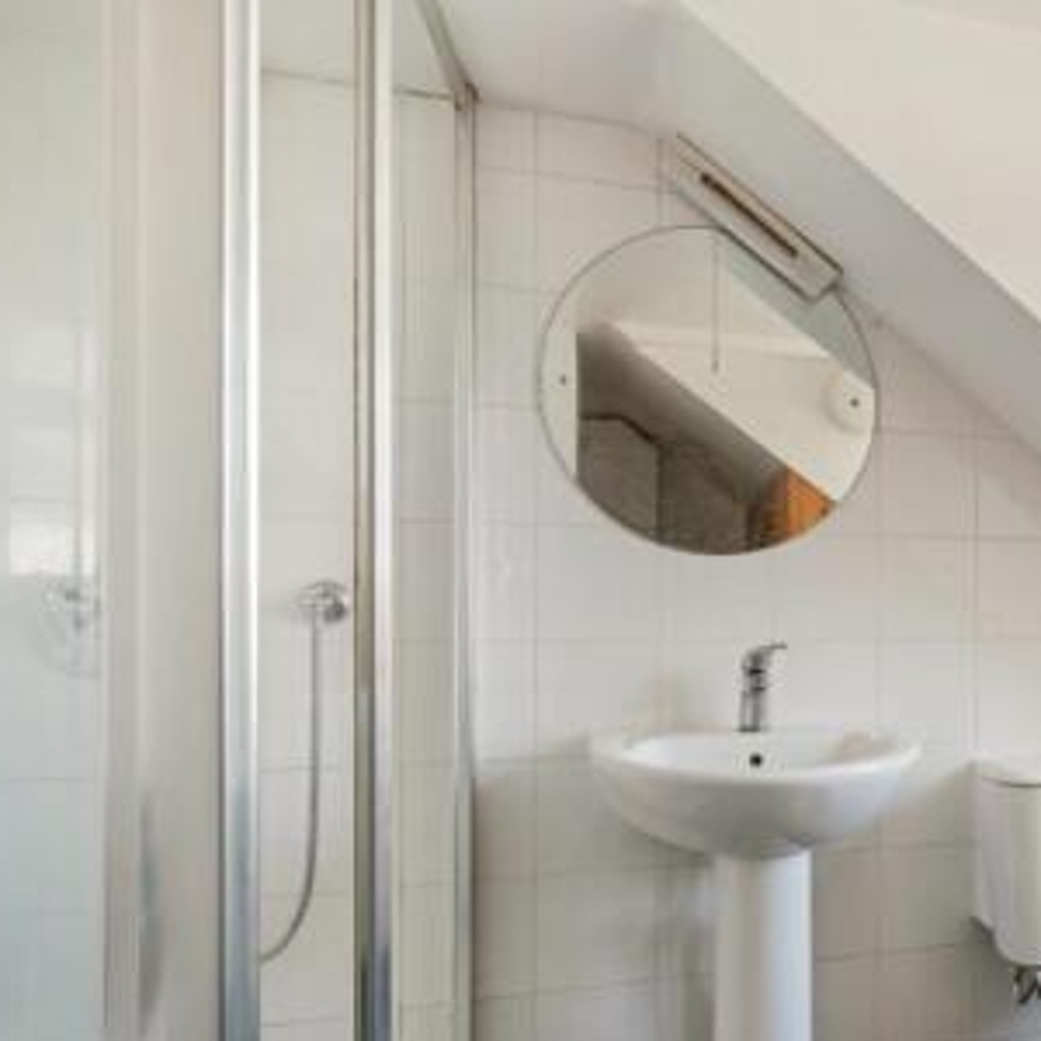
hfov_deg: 53.8
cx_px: 925
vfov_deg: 60.7
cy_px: 592
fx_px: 885
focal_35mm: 26
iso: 250
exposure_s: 1/10
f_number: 9
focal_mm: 14
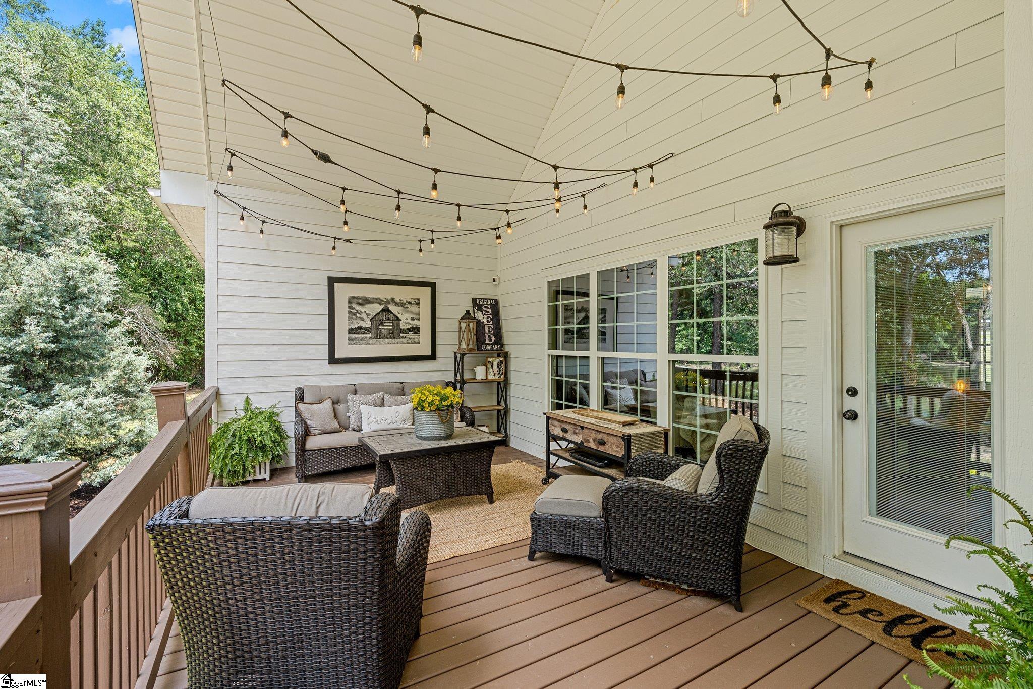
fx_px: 459
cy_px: 344
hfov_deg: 96.7
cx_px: 516
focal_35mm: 16
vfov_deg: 73.7
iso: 250
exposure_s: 1/50
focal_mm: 16
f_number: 9
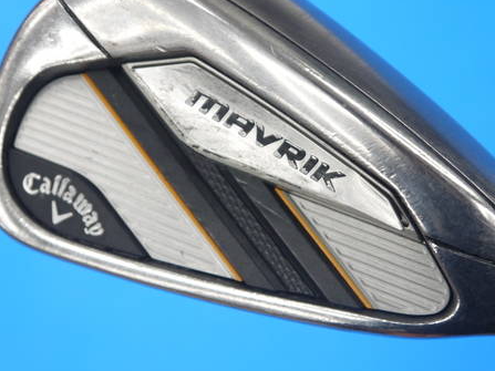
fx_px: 1515
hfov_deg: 18.5
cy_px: 156
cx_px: 282
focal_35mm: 106
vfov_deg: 14.0
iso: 400
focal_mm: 37
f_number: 5.4
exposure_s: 1/80
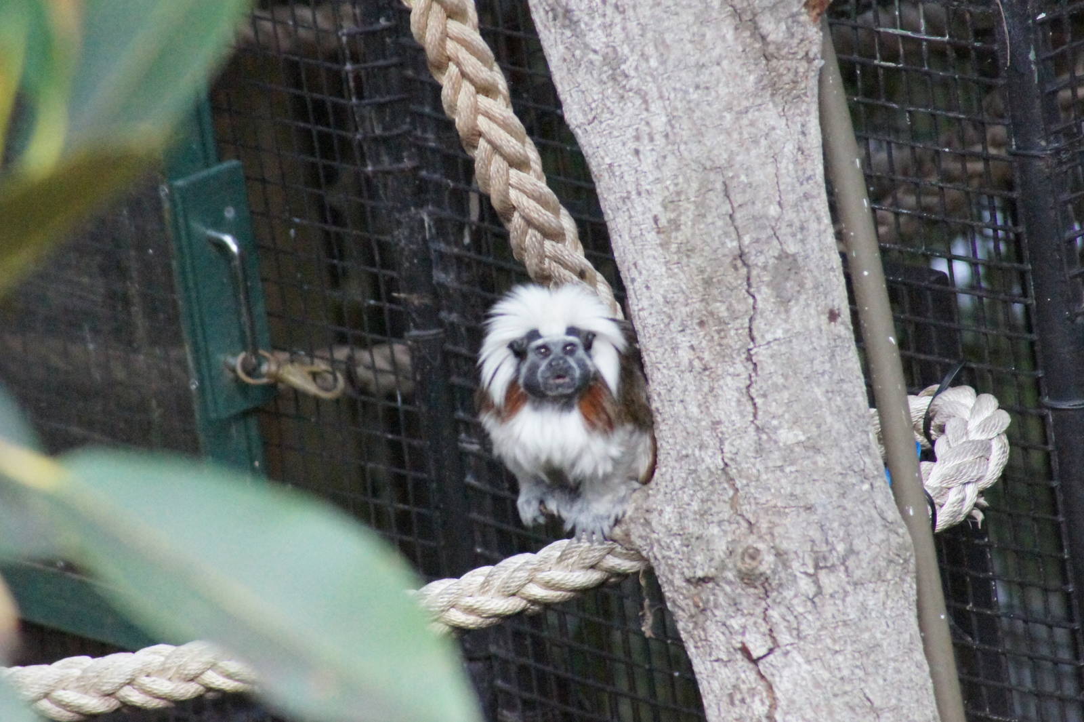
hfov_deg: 4.6
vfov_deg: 3.1
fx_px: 13542
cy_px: 361
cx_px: 542
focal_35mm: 450
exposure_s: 1/1000
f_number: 9
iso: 6400
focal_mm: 300
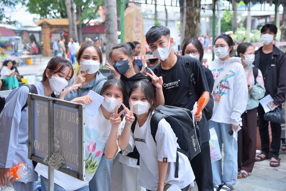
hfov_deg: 34.5
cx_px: 143
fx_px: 461
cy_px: 96
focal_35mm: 58
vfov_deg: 23.4
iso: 125
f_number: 5.6
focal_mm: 58
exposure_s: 1/125
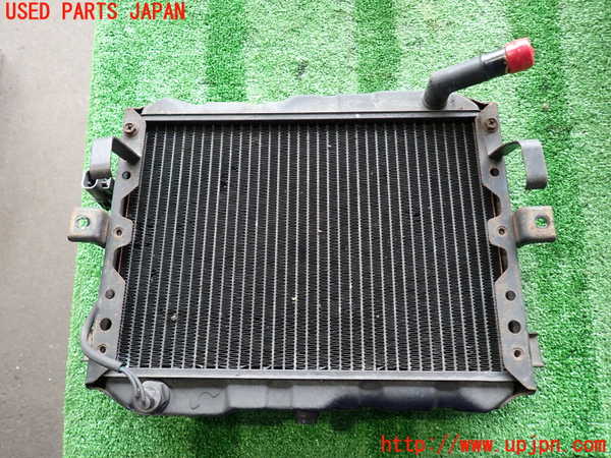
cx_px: 306
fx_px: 441
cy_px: 229
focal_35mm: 25
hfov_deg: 69.4
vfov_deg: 54.9
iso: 200
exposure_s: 1/50
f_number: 2
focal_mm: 4.5
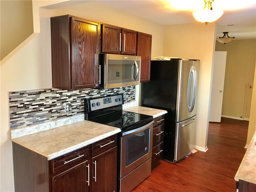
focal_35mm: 28
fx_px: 207
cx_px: 128
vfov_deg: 49.7
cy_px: 96
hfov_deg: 63.4
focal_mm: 3.99
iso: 50
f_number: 1.8
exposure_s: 1/15
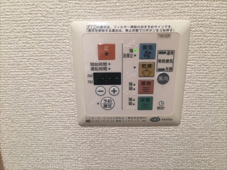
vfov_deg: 48.2
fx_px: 190
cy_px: 85
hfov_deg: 61.7
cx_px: 114
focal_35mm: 29
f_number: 2.2
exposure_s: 1/33
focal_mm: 4.15
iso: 50
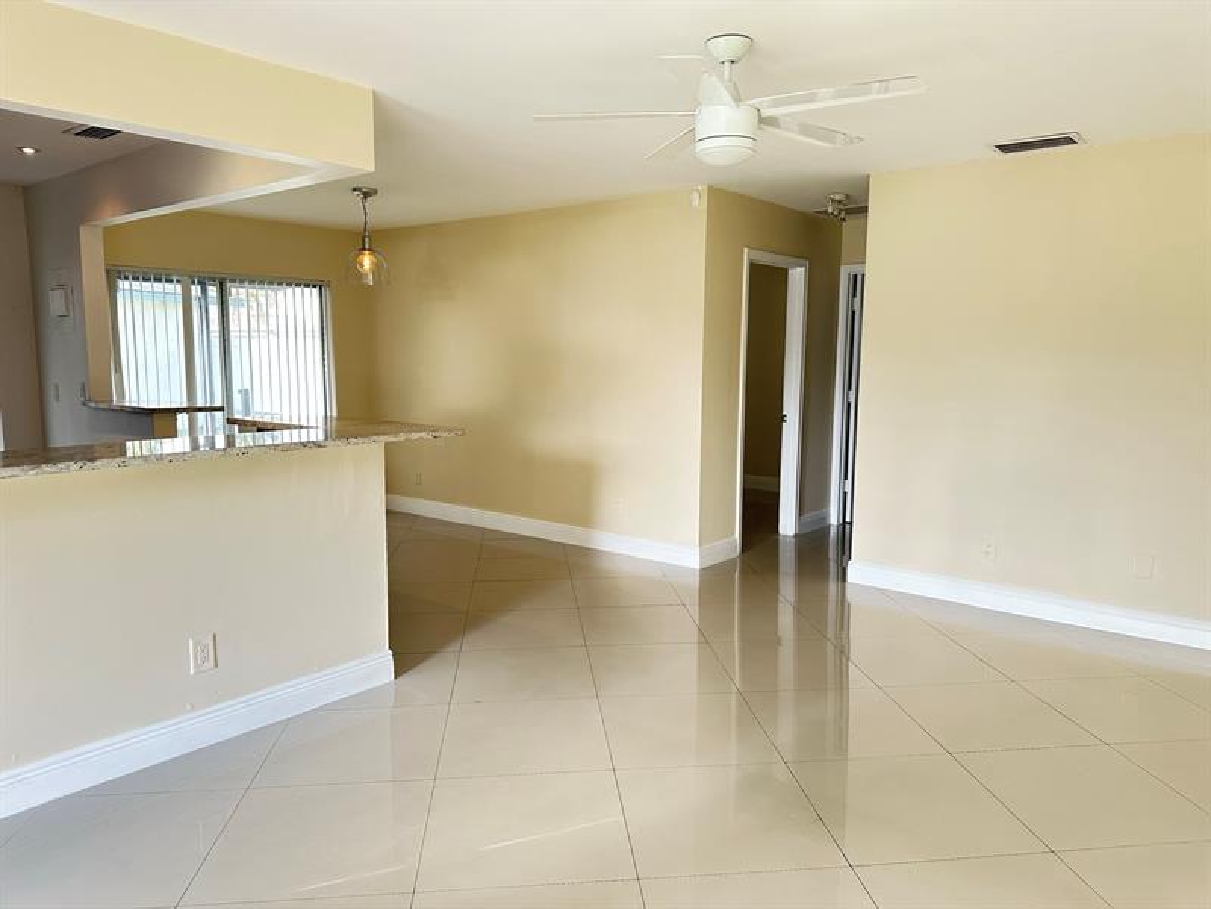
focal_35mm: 24
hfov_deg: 71.6
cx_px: 606
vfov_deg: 56.8
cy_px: 454
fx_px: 840
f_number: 1.78
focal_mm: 6.86
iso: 250
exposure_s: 1/60
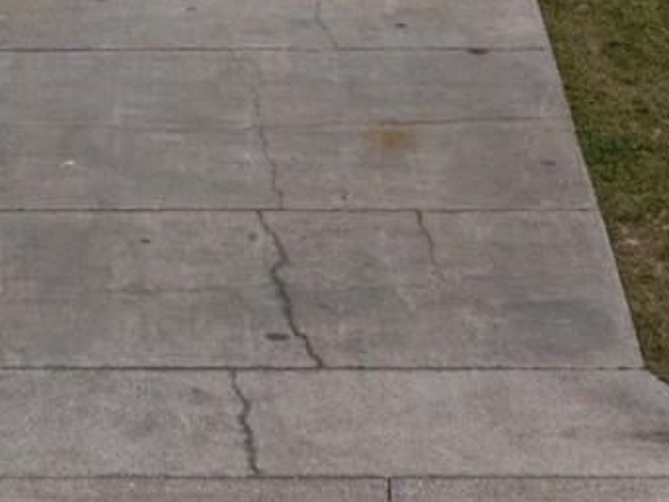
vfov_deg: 4.5
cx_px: -177
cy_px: -352
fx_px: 6317
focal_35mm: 327
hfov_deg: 6.0
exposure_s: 1/100
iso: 130
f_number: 2.8
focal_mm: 19.35
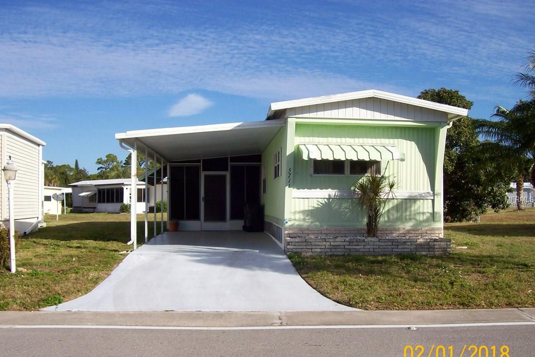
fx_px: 565
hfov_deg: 50.7
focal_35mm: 38
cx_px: 265
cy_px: 200
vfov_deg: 35.0
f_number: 4.8
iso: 80
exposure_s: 1/843
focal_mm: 6
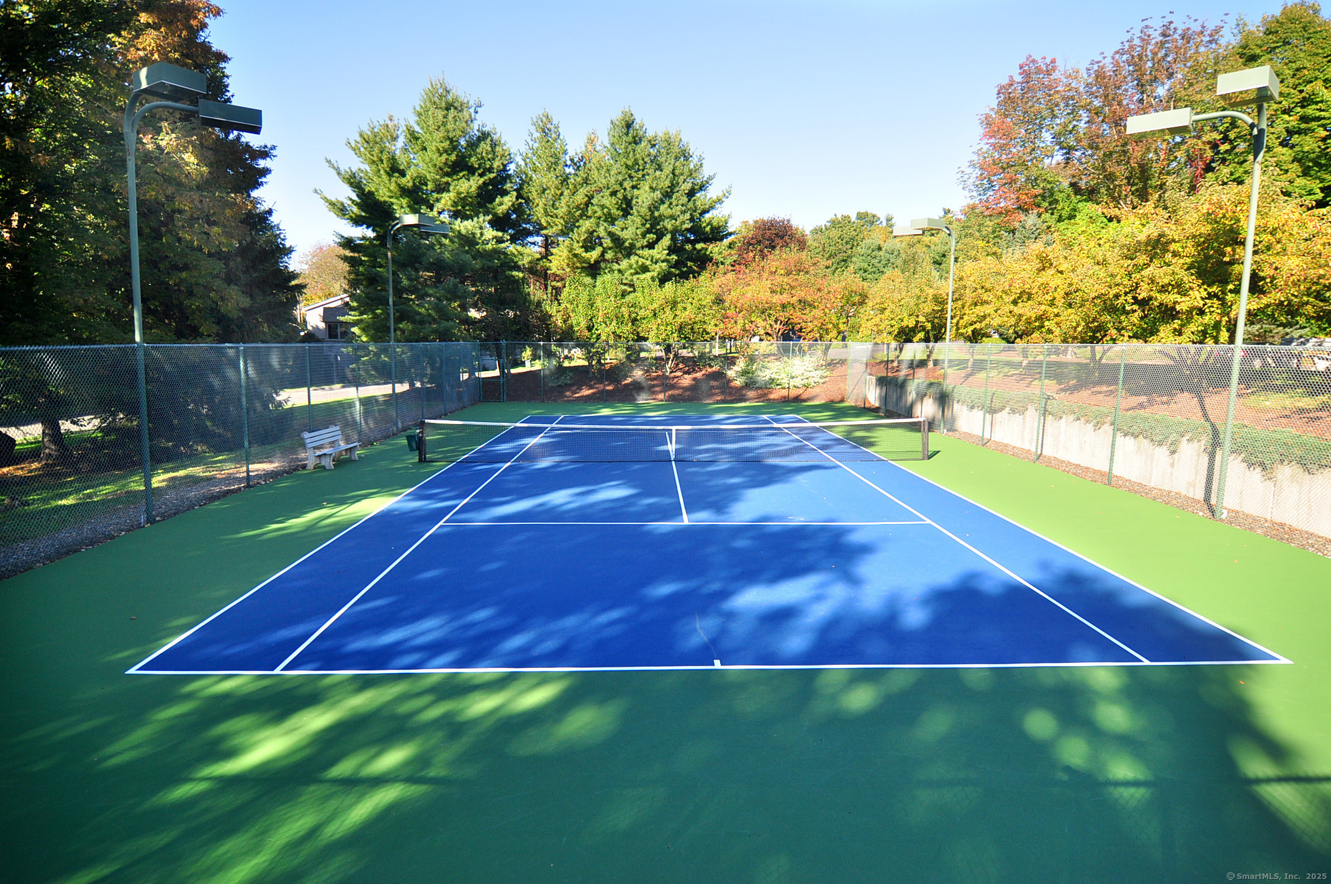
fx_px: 665
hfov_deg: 90.1
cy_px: 442
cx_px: 666
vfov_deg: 67.2
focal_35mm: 18
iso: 250
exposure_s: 1/640
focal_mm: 12
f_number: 4
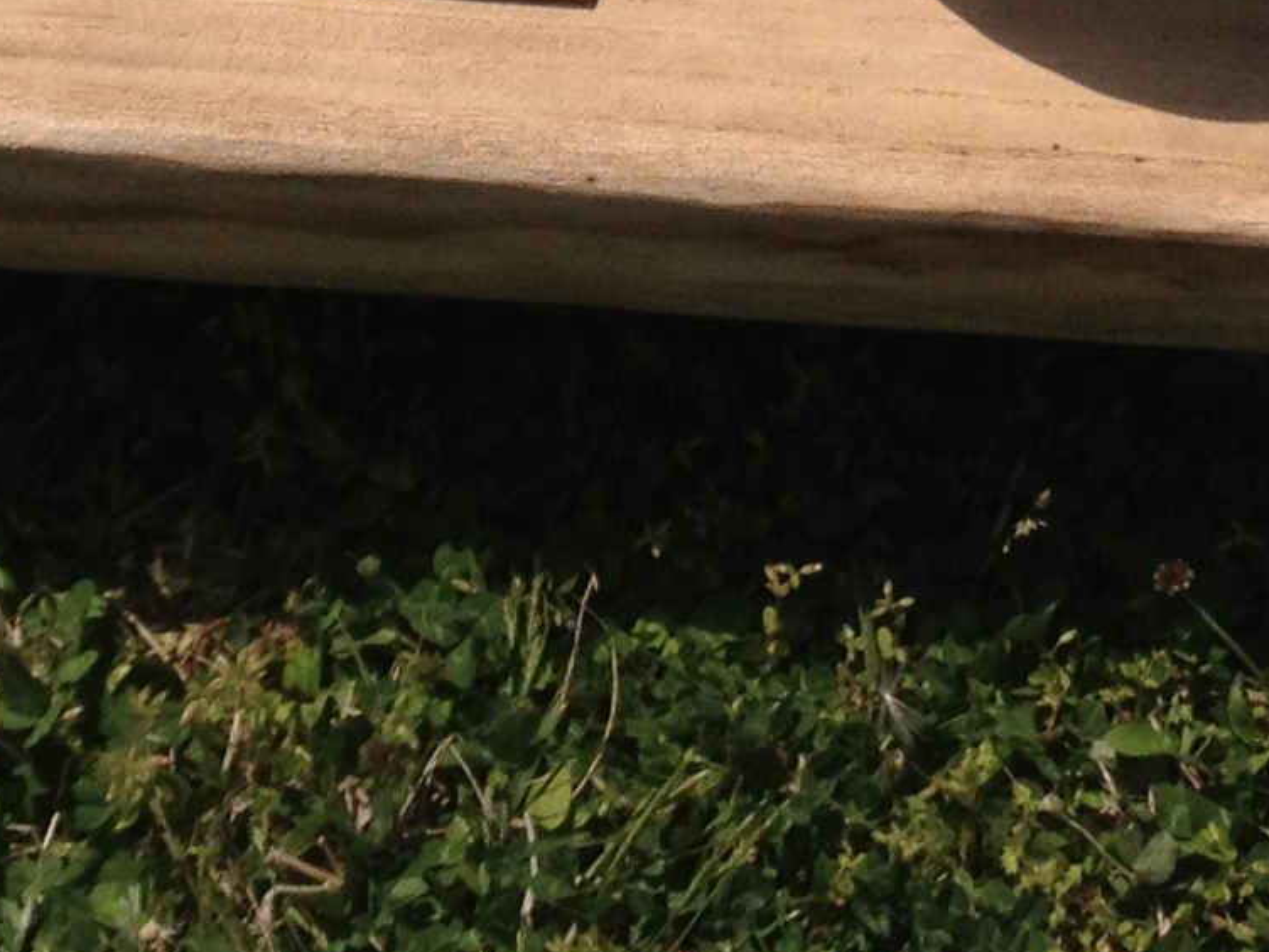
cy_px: -549
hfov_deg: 12.9
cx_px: 1083
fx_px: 5572
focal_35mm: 152
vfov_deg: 9.4
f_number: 2.4
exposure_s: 1/3690
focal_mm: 4.28
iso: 50
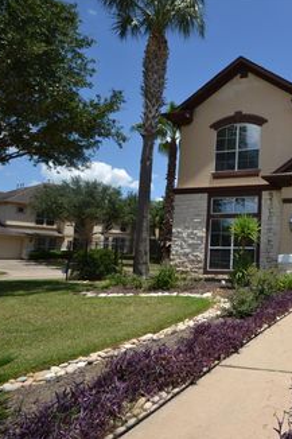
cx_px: 319
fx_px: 280
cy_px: 217
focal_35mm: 23
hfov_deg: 43.2
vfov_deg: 76.1
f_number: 10
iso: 100
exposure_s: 1/200
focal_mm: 10
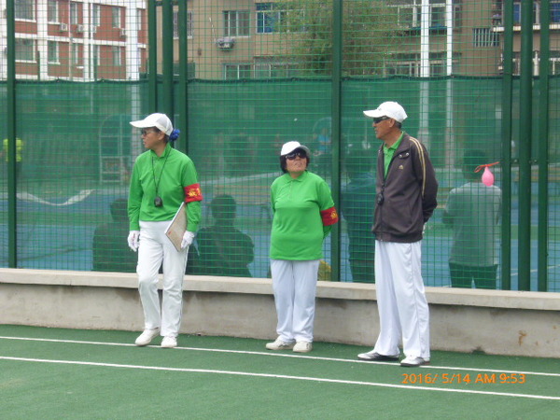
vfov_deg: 12.3
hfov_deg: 16.4
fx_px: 1941
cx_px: 280
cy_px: 210
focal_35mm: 120
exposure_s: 1/125
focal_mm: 21.5
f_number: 6.4
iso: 250
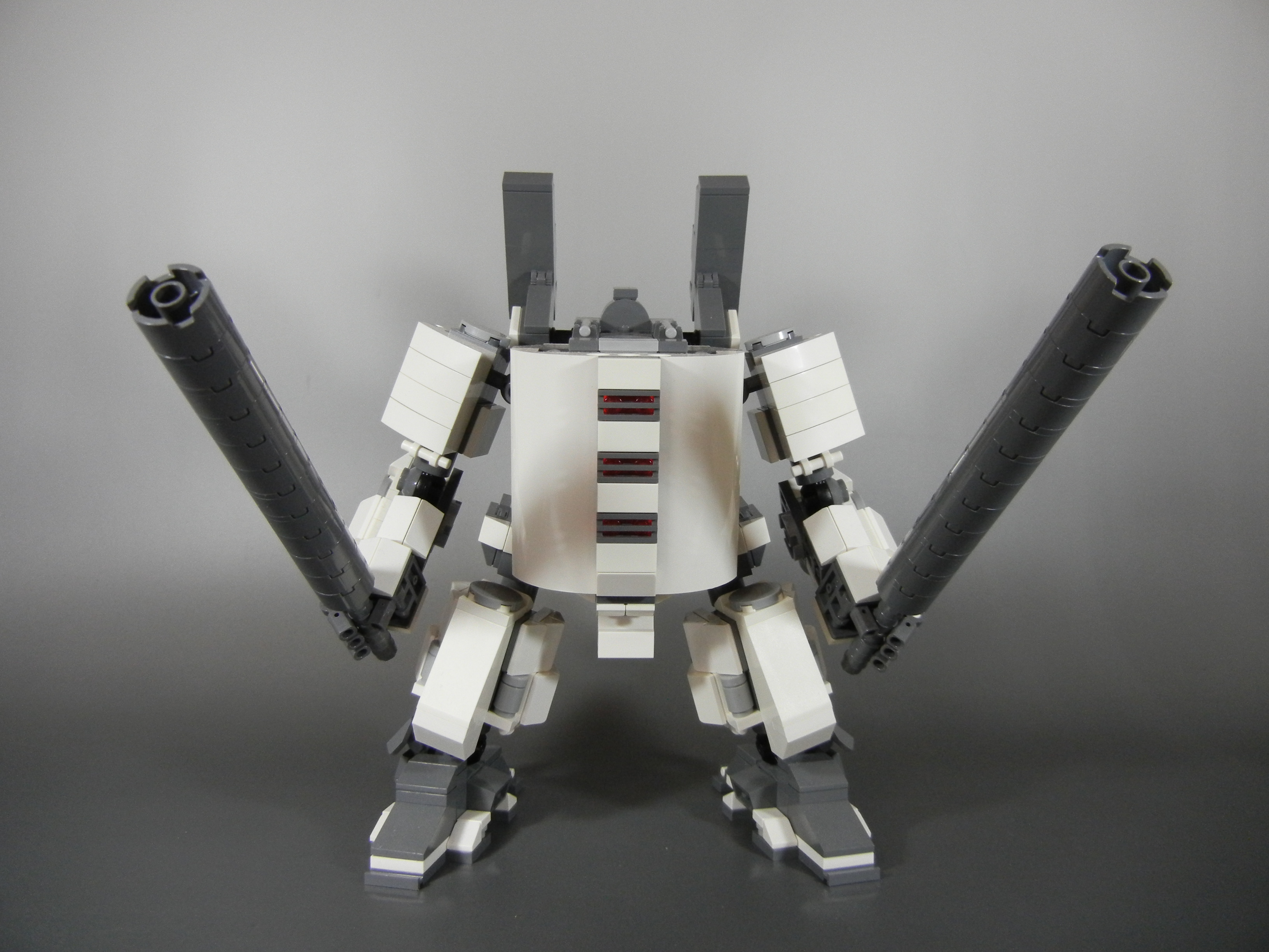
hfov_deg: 60.0
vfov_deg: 46.8
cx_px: 634
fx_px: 1100
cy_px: 476
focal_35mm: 30
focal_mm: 5.4
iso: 400
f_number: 3.5
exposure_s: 1/58.6
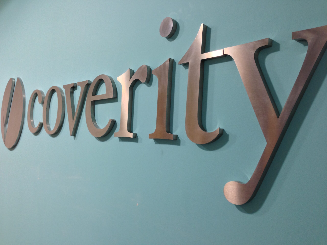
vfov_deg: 42.9
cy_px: 122
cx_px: 164
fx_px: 312
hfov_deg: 55.4
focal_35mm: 33
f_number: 2.4
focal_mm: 4.13
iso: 100
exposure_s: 1/20
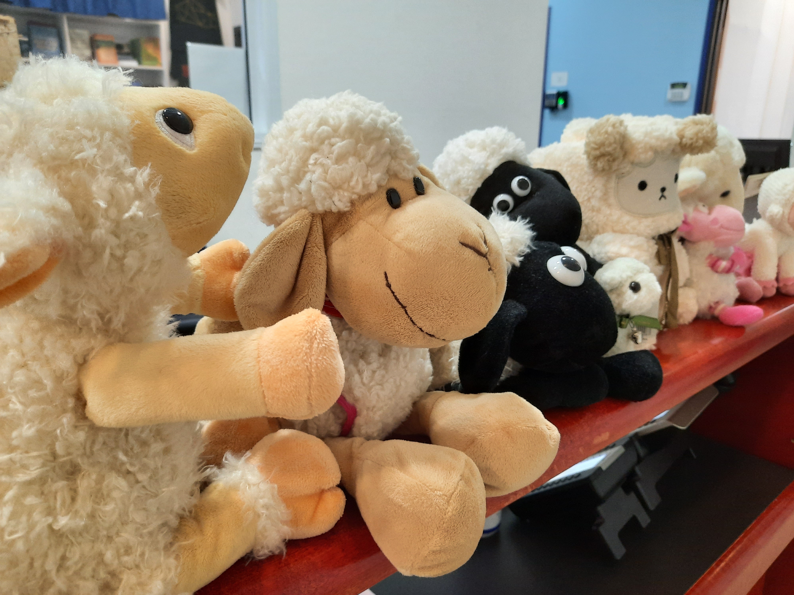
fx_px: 573
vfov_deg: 54.9
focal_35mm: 25
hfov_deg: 69.4
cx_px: 397
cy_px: 298
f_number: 2
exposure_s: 1/50
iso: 250
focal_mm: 4.6
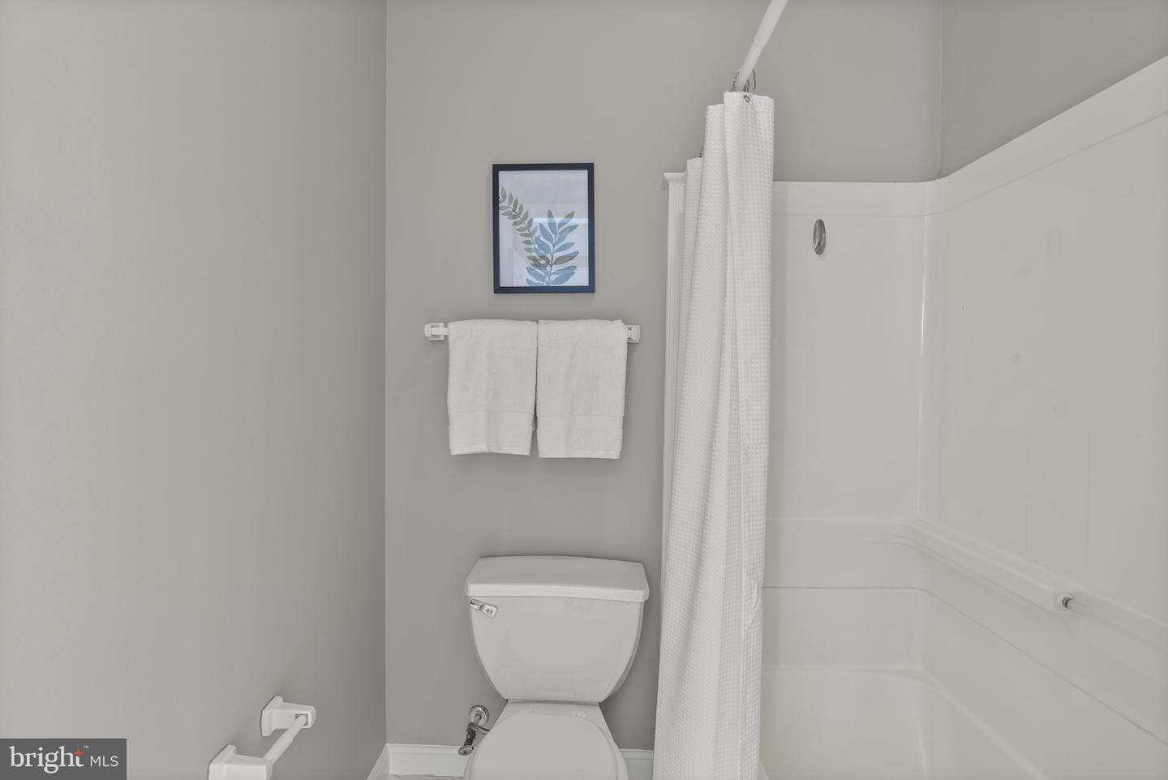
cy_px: 390
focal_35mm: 16
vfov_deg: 73.8
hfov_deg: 96.7
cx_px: 584
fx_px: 519
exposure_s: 3.2
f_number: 8
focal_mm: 16
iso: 100
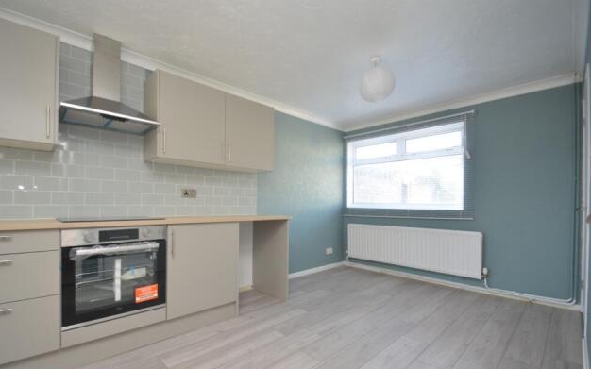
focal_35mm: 16
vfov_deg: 71.2
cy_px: 194
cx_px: 293
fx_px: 258
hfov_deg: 97.8
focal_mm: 10
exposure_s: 1/60
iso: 360
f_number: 4
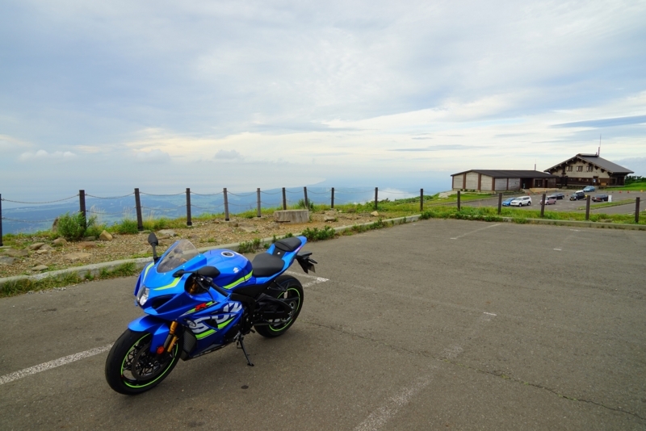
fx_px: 431
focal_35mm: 24
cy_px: 216
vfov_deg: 53.2
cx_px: 323
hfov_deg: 73.7
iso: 100
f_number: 5.6
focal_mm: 24
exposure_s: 1/80
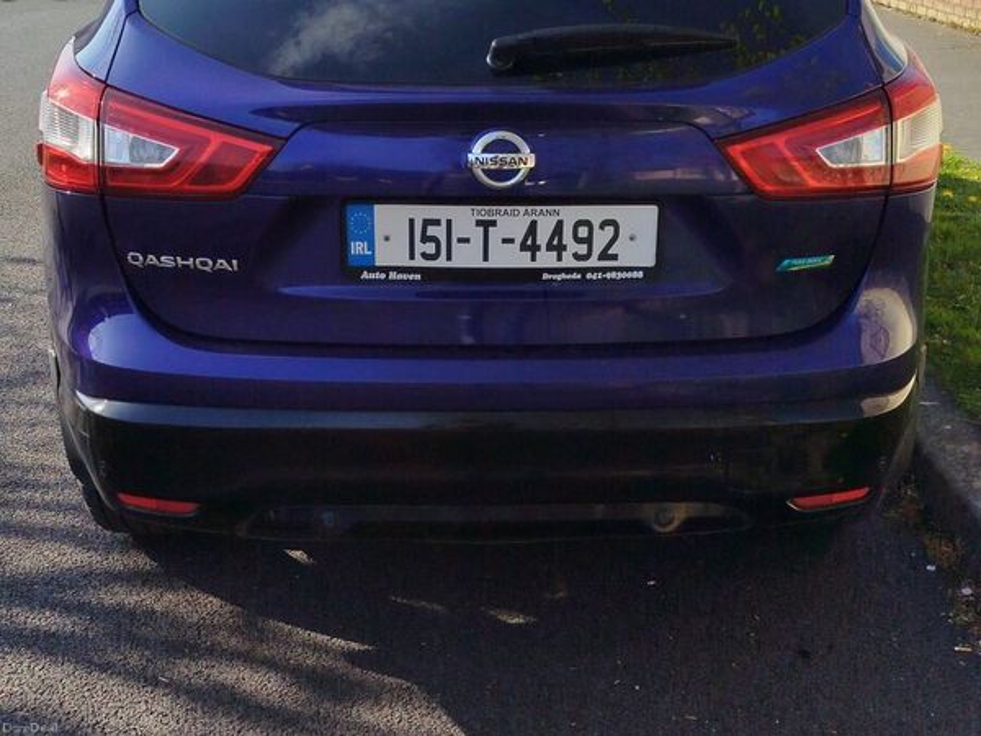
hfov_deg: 71.6
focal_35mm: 24
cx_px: 490
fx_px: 680
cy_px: 368
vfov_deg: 56.8
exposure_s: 1/904
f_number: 1.7
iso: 50
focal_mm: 5.31
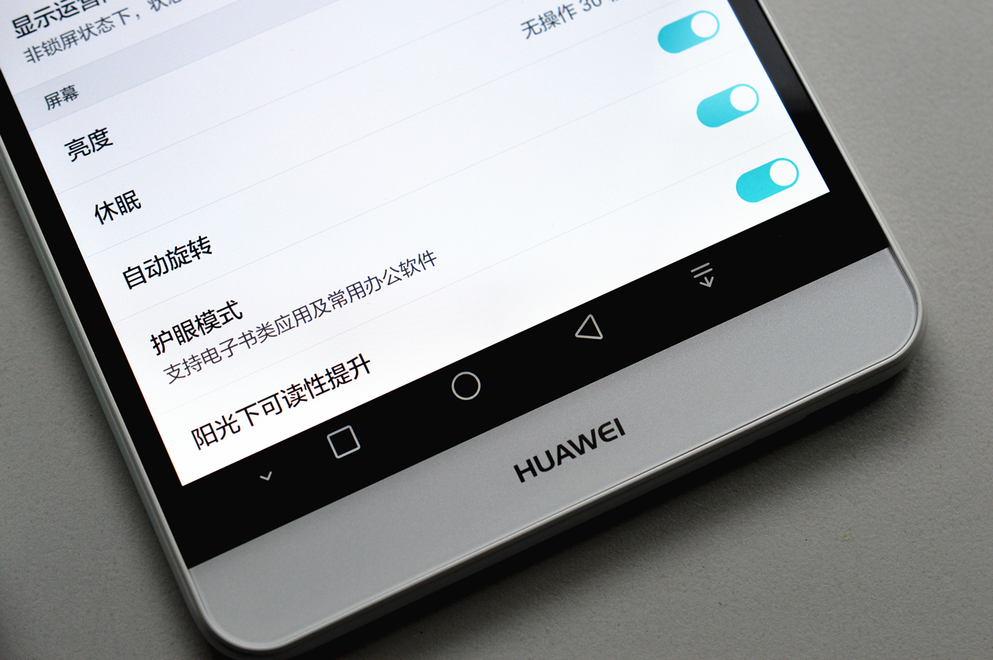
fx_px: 1653
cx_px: 496
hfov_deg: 33.4
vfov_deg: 22.6
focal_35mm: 60
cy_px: 330
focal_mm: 40
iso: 220
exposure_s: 1/60
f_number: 5.6
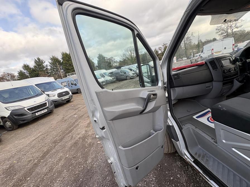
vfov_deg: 85.7
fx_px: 101
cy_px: 94
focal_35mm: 14
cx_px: 125
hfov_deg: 102.1
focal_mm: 2.22
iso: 50
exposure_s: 1/156
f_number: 2.2
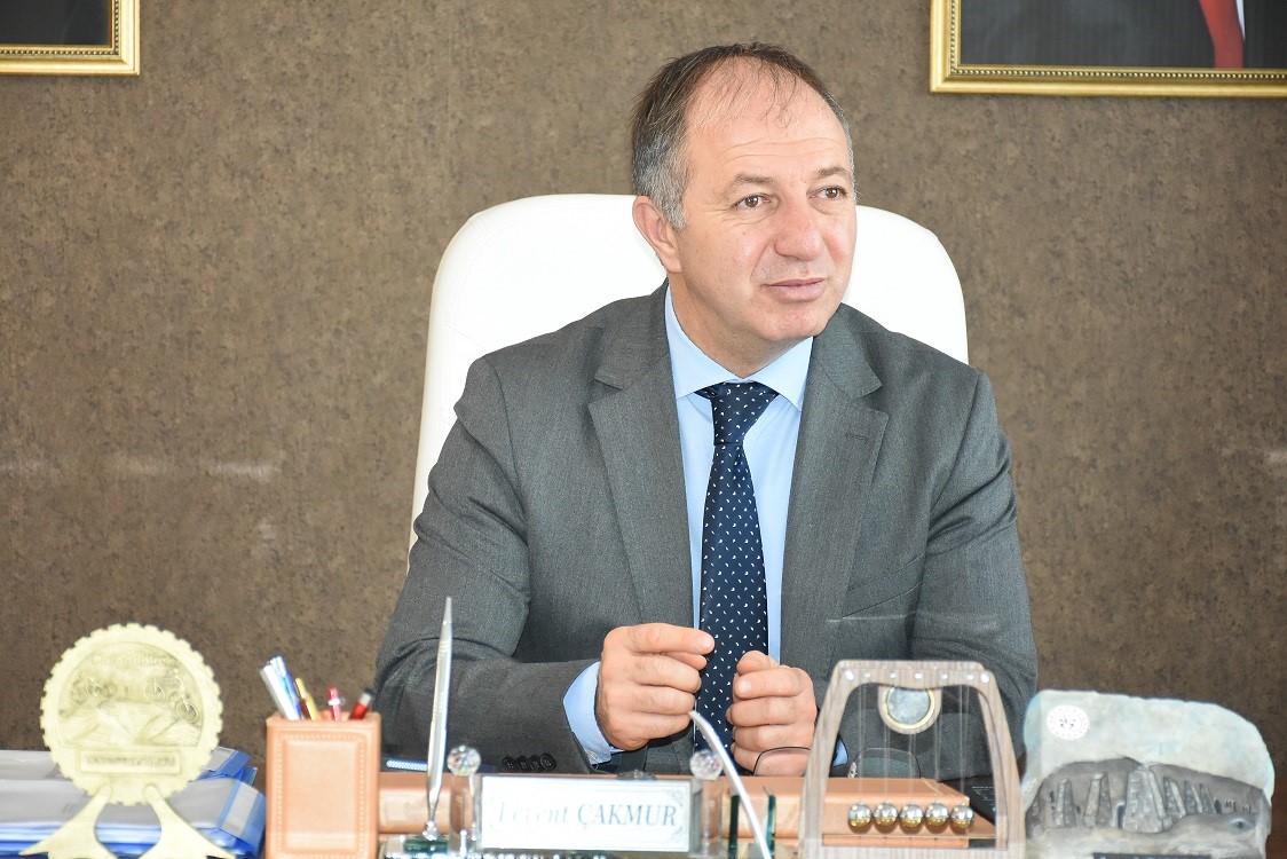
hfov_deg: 18.2
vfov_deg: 12.2
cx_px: 644
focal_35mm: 112
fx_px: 4023
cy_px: 430
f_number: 5
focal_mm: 75
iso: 1800
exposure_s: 1/160
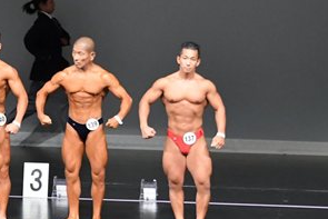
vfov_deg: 3.6
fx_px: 3518
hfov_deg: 5.3
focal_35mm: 386
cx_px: -73
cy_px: 90
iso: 5000
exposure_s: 1/400
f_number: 5.6
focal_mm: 98
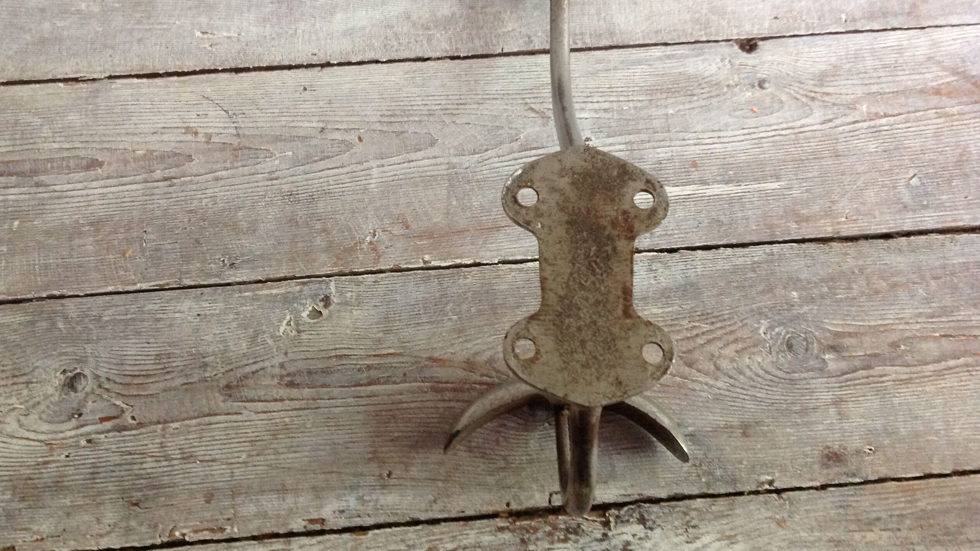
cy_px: 197
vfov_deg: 30.3
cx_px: 481
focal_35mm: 39
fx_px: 1013
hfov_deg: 51.6
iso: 250
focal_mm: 4.28
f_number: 2.4
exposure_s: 1/15
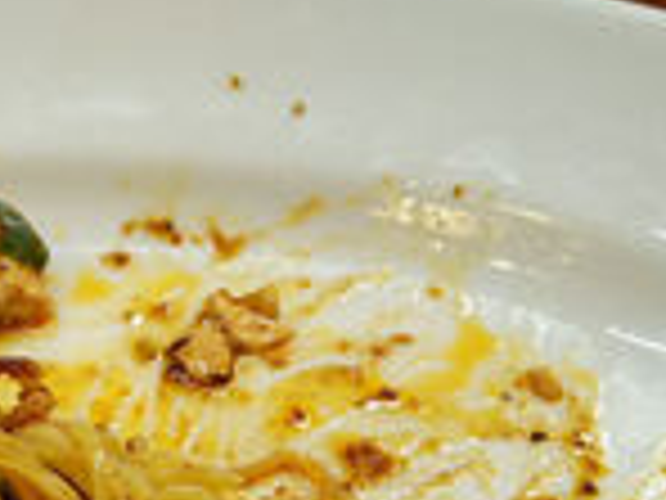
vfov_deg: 19.2
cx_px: -50
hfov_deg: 25.0
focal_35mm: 73
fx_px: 1404
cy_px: 568
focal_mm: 4.2
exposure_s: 1/120
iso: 64
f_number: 1.9
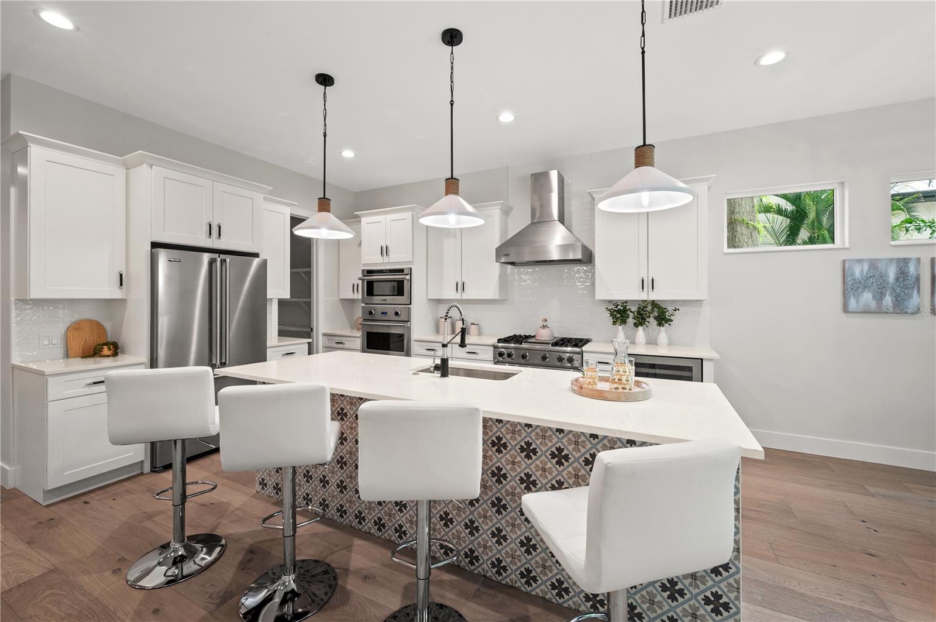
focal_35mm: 14
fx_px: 364
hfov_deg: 104.3
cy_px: 311
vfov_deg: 81.1
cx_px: 468
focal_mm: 14
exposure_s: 1/15
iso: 1000
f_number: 10
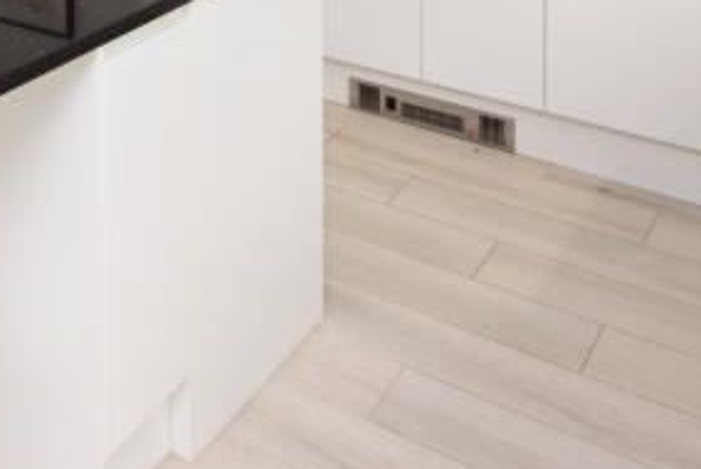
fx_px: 1053
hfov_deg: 32.3
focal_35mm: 54
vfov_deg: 20.0
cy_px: -315
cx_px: -74
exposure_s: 1/160
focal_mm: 10
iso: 320
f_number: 9
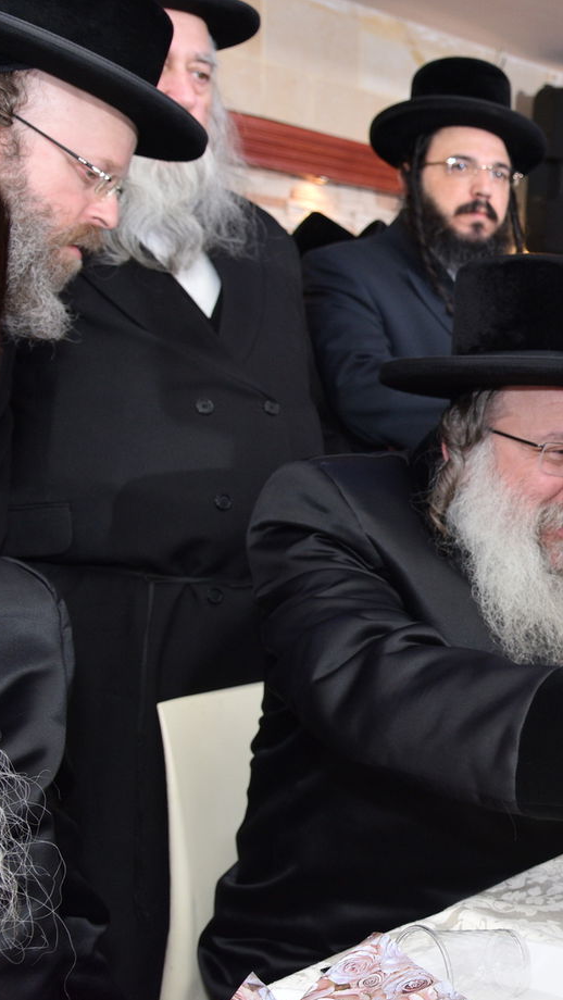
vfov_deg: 40.6
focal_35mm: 51
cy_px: 506
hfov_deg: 21.1
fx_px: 1353
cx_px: 751
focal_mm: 32
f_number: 5.6
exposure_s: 1/160
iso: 1000
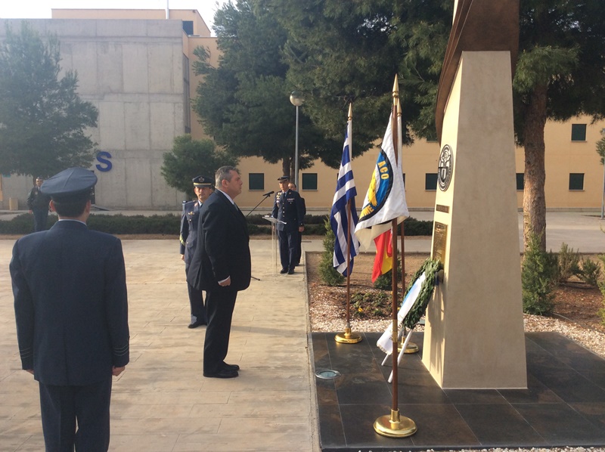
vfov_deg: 44.1
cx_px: 302
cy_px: 226
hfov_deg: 56.9
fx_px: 559
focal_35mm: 32
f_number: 2.4
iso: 32
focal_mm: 3.3
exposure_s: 1/443
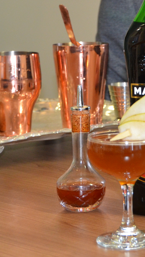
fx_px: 998
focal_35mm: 146
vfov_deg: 14.6
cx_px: 155
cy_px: 22
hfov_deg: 8.3
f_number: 4.2
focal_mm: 32
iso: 800
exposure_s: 1/60
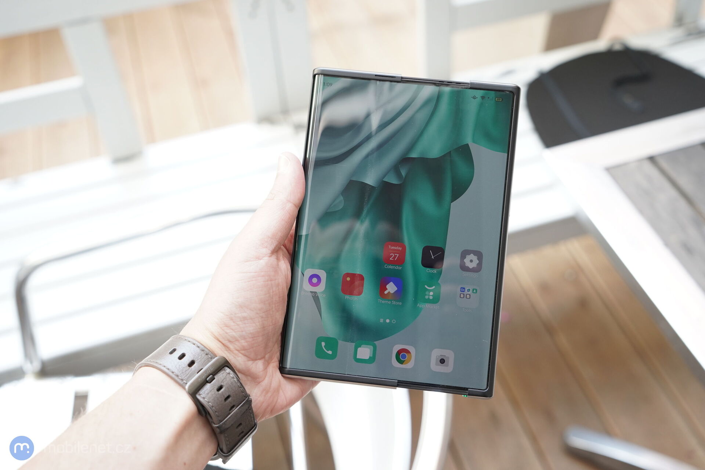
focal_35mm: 38
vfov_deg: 35.1
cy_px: 235
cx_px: 352
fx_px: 744
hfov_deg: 50.7
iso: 1250
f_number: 5
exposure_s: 1/250
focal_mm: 38
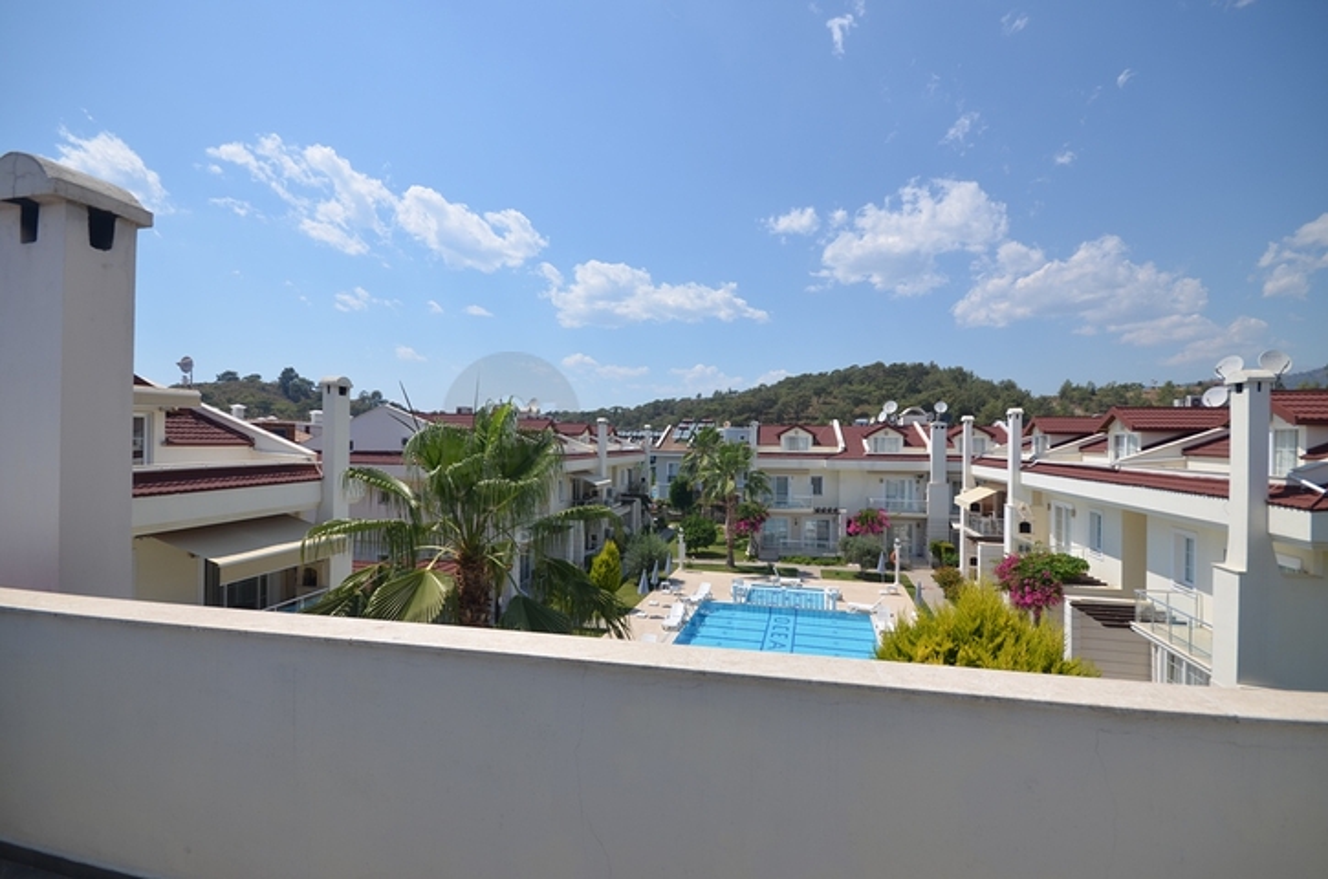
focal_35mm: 15
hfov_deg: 100.5
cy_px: 440
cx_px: 664
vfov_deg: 77.1
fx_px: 552
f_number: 9
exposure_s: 1/400
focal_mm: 10
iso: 100
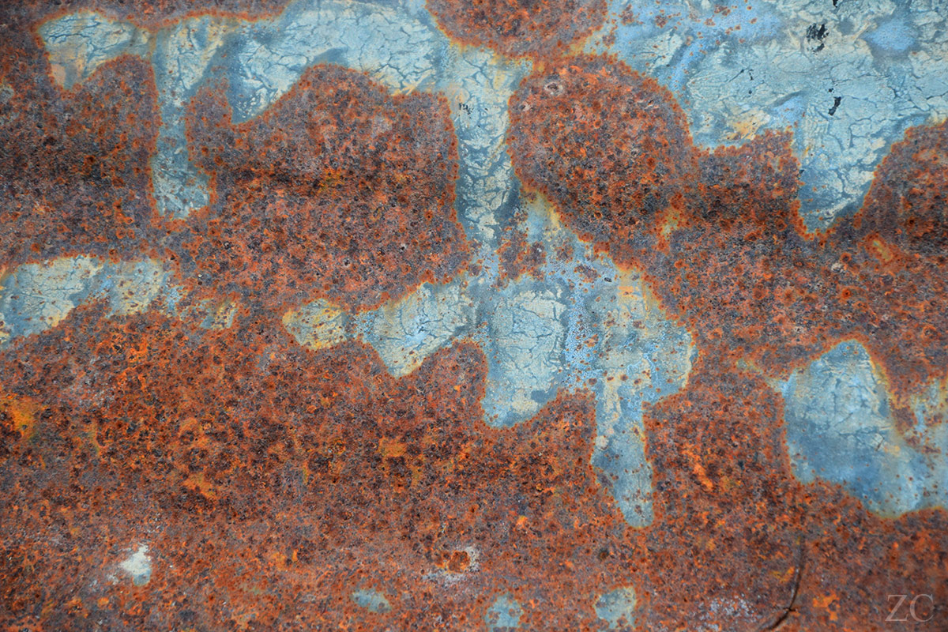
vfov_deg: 8.7
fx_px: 4147
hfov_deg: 13.0
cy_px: 316
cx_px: 474
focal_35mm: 158
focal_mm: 105
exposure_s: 1/250
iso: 360
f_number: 8
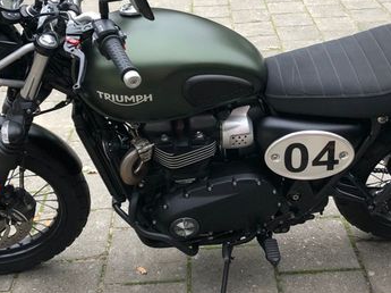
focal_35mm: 52
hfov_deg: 36.7
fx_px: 587
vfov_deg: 27.9
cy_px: 122
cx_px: 231
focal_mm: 3.99
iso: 40
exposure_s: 1/33
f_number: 1.8
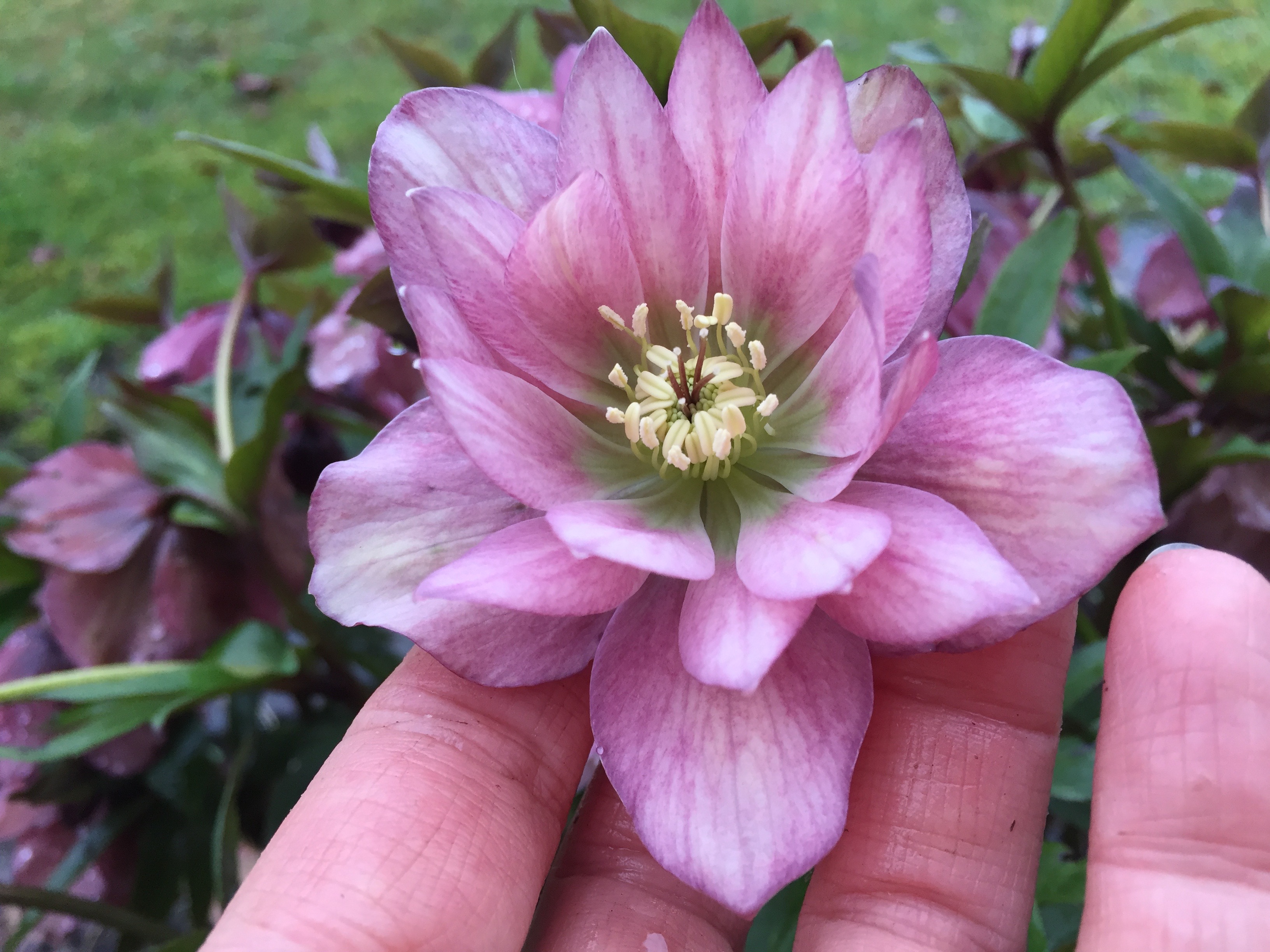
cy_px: 476
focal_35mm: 29
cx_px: 635
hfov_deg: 61.7
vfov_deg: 48.2
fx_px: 1064
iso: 32
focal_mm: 4.15
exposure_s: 1/40
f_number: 2.2
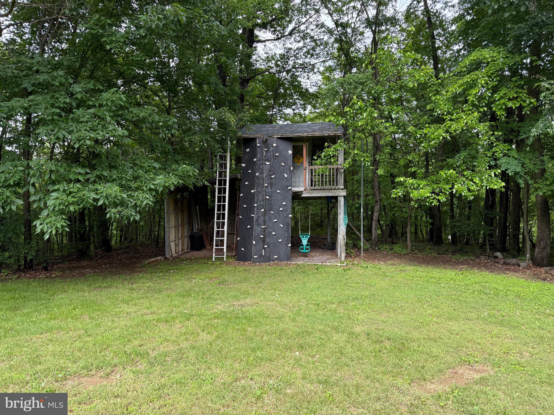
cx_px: 277
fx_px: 384
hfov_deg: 71.6
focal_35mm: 24
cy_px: 208
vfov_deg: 56.8
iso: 100
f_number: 1.78
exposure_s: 1/580
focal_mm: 6.76
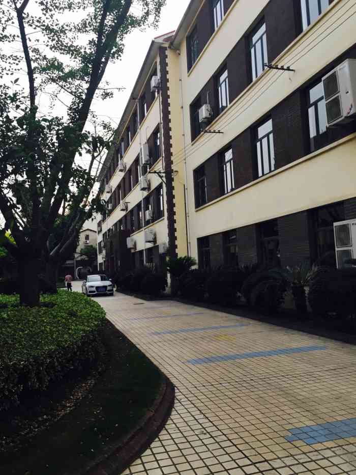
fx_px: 398
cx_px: 178
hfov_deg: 48.2
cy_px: 238
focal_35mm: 29
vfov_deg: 61.7
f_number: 2.2
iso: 80
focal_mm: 4.15
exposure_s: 1/33
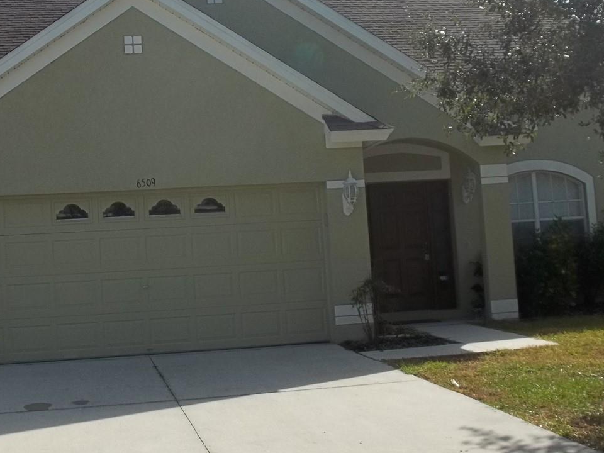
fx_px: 960
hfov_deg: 34.9
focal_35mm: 55
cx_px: 266
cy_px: 188
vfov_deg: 26.5
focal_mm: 5.9
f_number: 8
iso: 64
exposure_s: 1/250
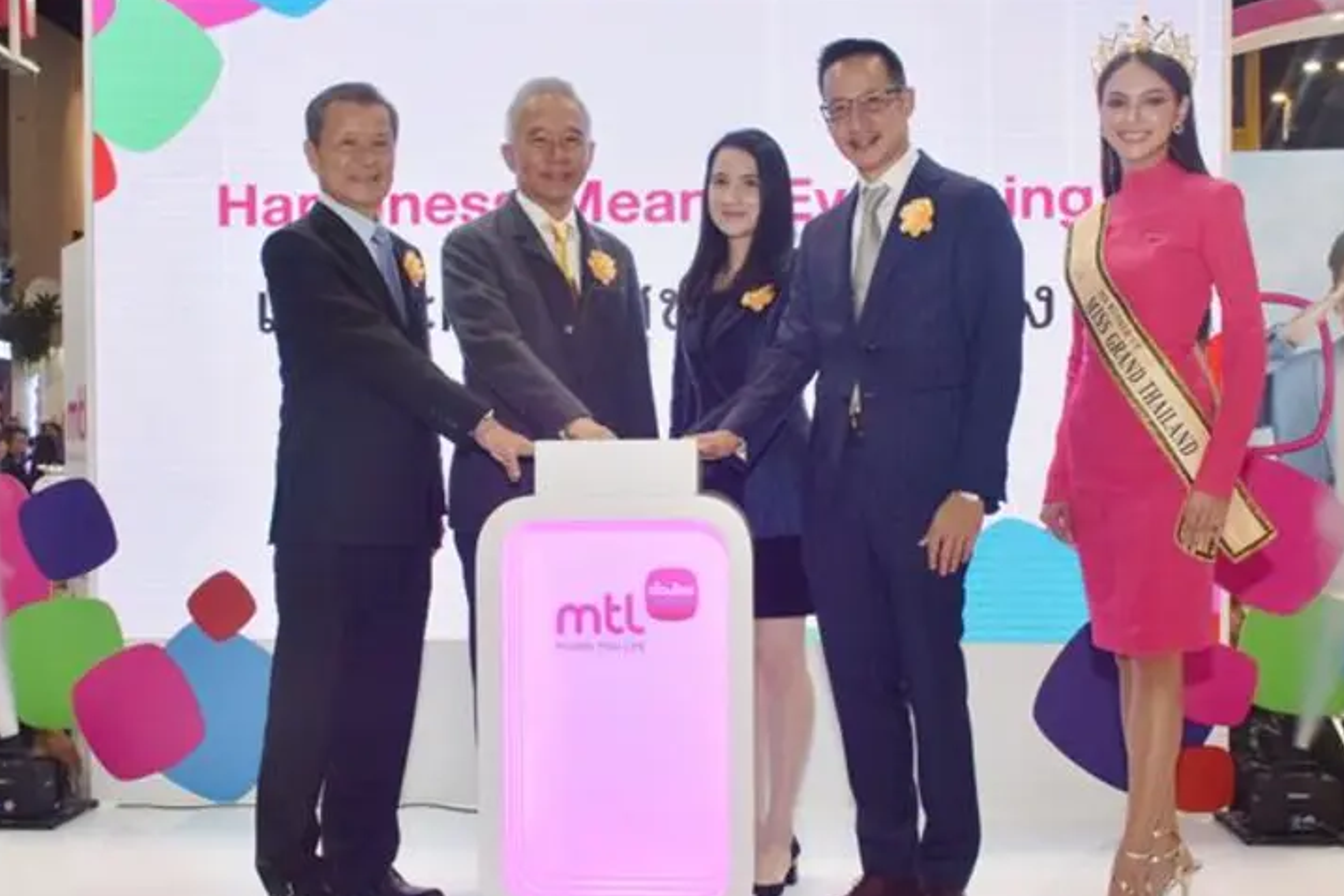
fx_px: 1402
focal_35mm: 38
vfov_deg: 35.4
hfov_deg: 51.2
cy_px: 482
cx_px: 718
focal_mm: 23
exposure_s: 1/200
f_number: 11
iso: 1000
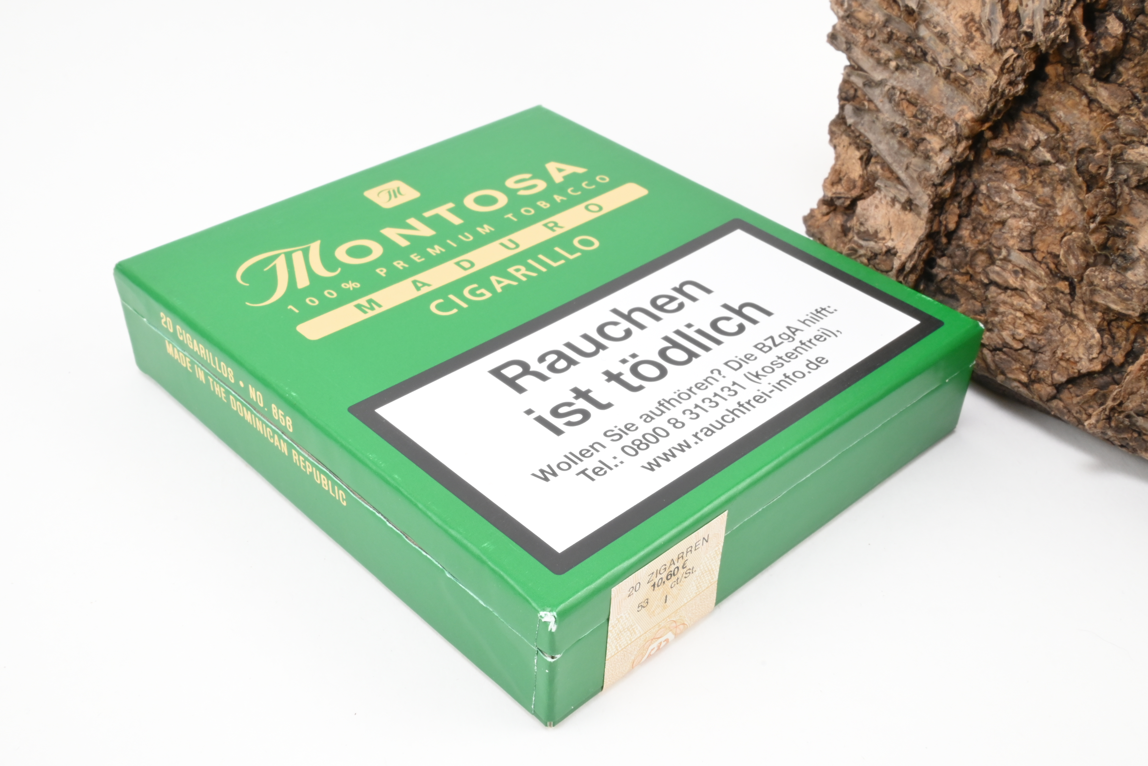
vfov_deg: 34.2
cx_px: 574
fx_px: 1244
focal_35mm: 39
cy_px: 383
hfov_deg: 49.6
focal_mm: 26
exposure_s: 1/15
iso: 640
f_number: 22
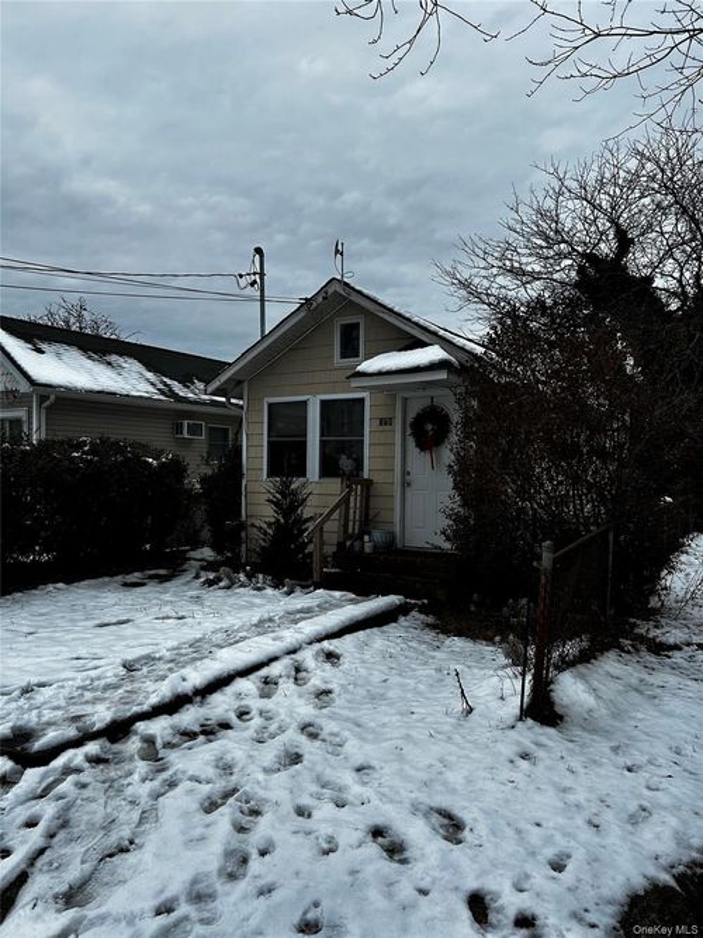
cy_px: 469
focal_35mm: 26
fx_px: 704
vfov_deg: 67.3
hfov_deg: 53.0
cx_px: 352
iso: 50
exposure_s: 1/1621
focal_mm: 5.7
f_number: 1.5
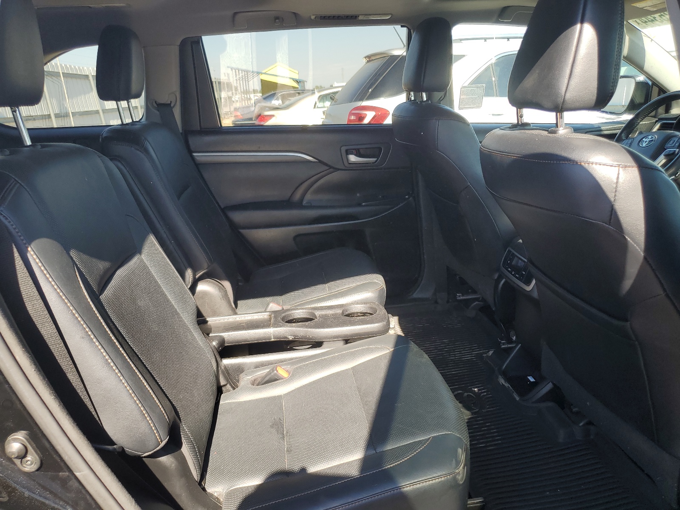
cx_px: 340
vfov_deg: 53.1
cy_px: 255
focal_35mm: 26
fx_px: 511
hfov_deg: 67.3
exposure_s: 1/385
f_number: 1.5
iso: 50
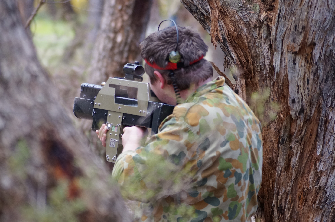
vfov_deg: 4.6
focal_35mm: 300
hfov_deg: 6.9
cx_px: 168
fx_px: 2787
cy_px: 111
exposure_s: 1/320
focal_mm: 200
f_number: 5.6
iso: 800
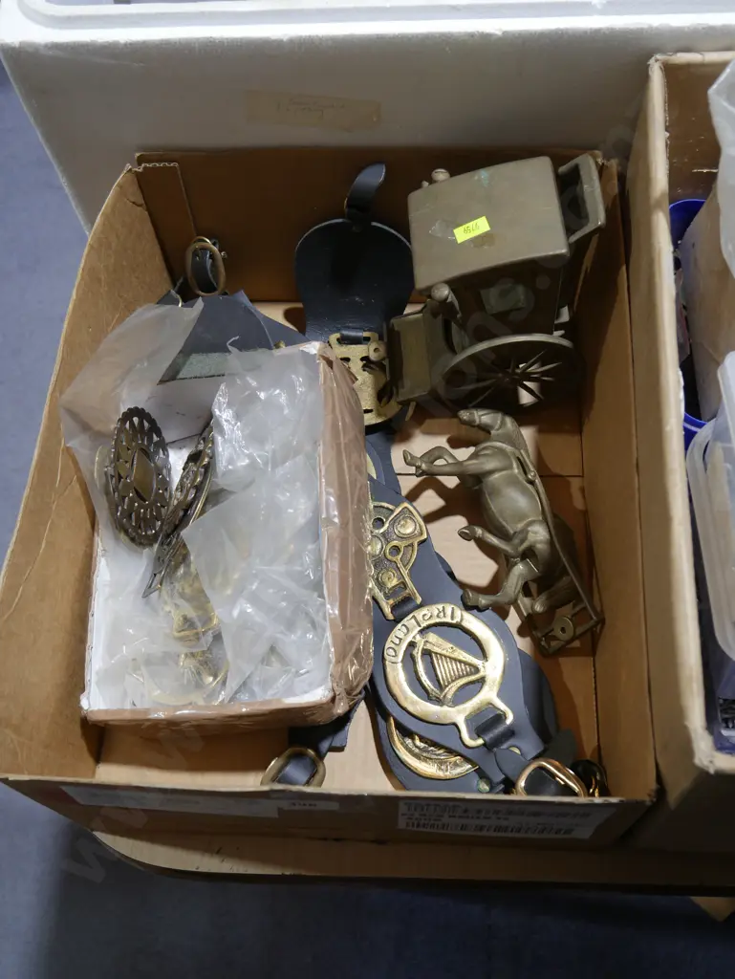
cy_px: 490
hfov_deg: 41.8
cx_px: 368
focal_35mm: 34
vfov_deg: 53.9
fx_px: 962
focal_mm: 17
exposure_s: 1/60
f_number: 4
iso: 320
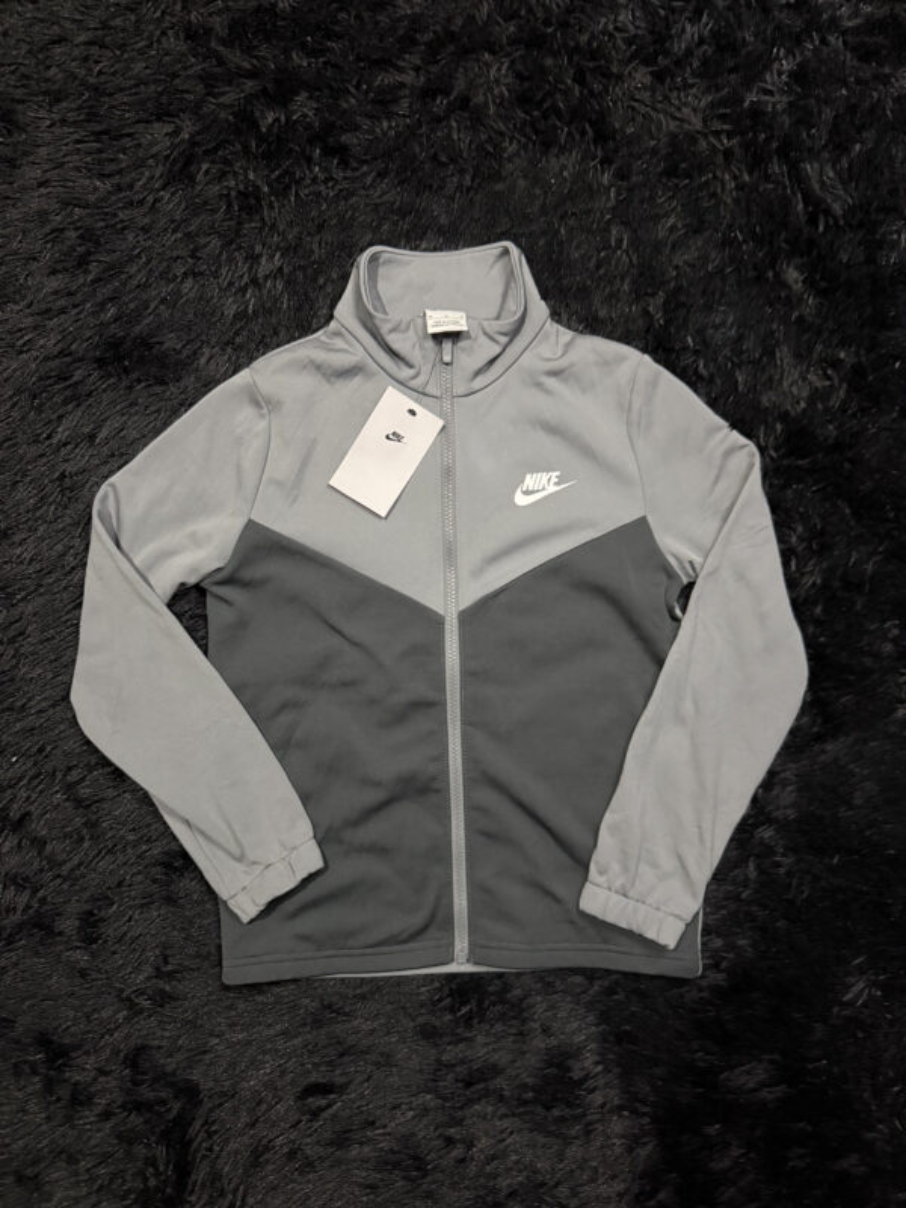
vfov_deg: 71.6
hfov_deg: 56.8
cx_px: 453
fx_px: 838
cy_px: 604
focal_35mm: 24
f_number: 1.78
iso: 1000
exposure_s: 1/34
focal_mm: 6.76
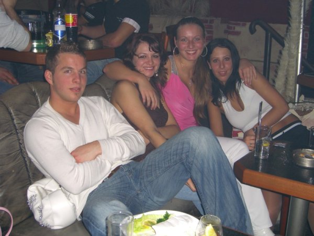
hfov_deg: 41.2
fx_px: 417
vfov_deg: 31.5
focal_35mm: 46
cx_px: 157
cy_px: 118
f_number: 3.1
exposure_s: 1/60
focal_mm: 9.5
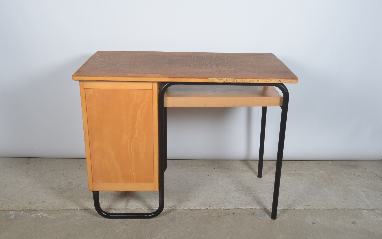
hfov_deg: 51.5
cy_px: 119
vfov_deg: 33.6
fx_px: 396
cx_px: 188
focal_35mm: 38
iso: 100
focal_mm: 24
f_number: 11
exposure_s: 1/125
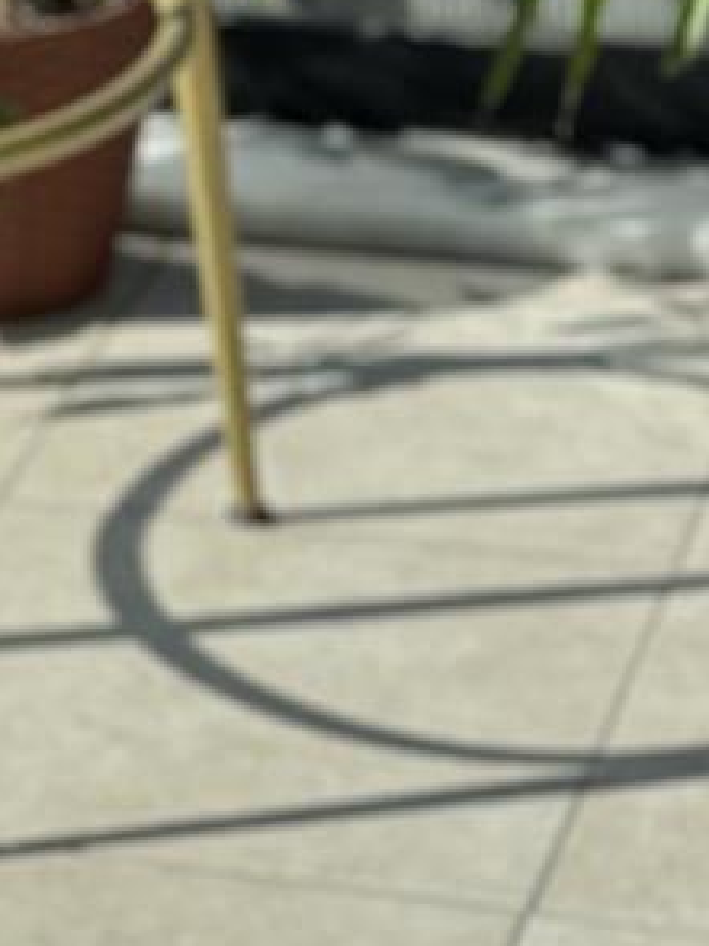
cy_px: 553
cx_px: -404
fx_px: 5930
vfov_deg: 9.1
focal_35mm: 217
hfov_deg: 6.7
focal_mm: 6.86
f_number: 1.78
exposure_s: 1/1287
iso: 64
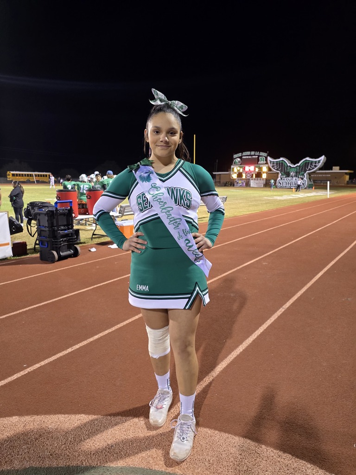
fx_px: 315
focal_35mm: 23
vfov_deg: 73.9
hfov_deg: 58.9
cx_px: 178
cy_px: 238
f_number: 1.7
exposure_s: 1/60
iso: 1000
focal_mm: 6.3
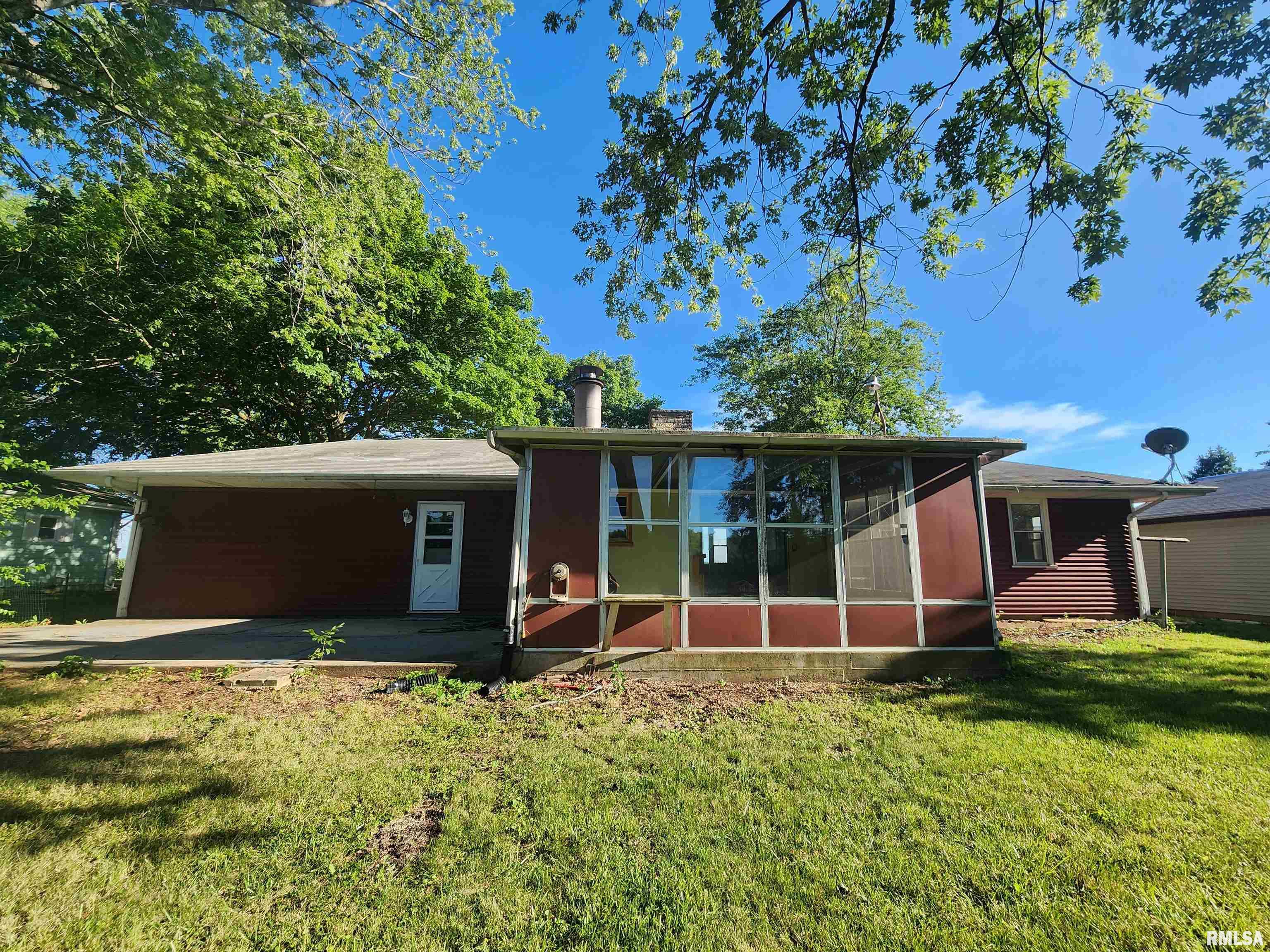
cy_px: 476
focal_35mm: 13
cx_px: 635
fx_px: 477
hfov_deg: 106.2
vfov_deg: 89.9
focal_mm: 2.2
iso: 50
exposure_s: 1/754
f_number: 2.2
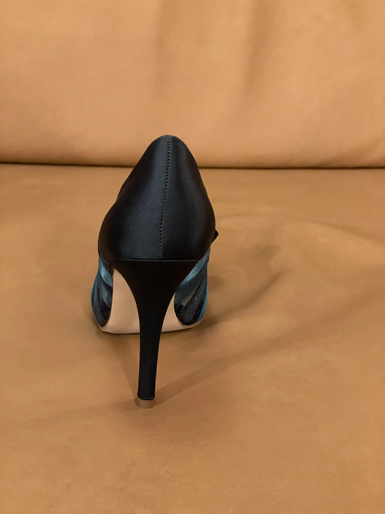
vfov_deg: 36.8
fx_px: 771
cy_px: 257
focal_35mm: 52
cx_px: 192
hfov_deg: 28.0
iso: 500
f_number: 2
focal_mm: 6
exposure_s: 1/50
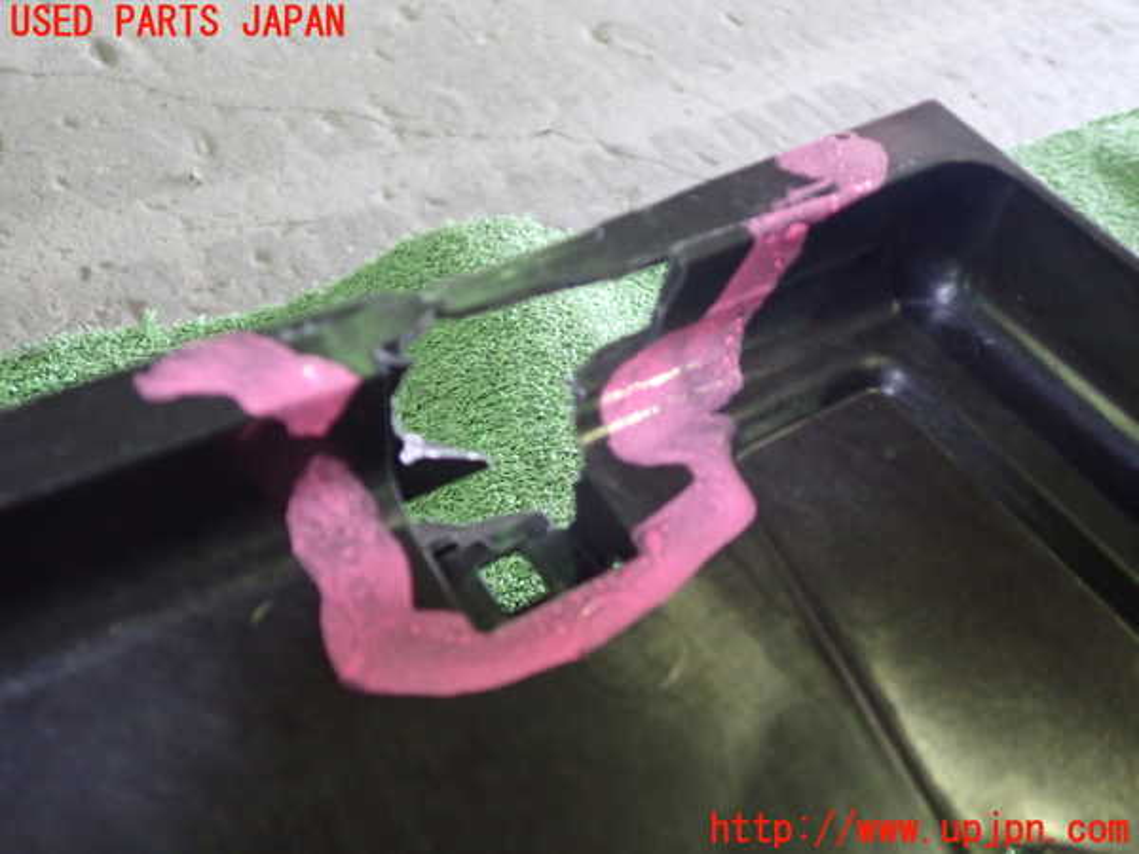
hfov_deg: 60.0
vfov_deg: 46.8
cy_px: 427
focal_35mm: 30
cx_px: 570
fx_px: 987
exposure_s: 1/30
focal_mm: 5.4
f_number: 2.3
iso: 800
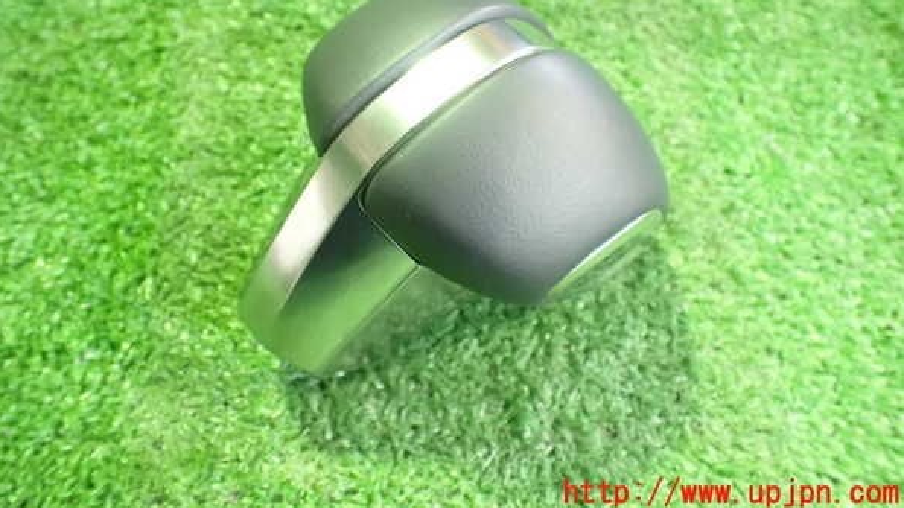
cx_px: 450
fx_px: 791
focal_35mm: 33
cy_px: 170
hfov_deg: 59.5
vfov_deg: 35.3
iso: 1600
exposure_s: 1/30
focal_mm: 5.4
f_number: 2.3
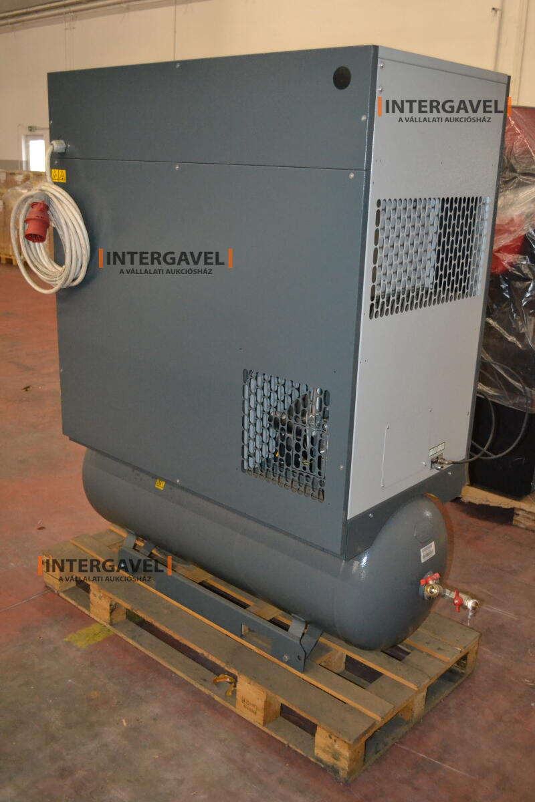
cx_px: 268
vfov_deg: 57.2
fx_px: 736
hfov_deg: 40.0
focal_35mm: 33
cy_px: 401
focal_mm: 22
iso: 3200
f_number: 4
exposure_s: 1/60
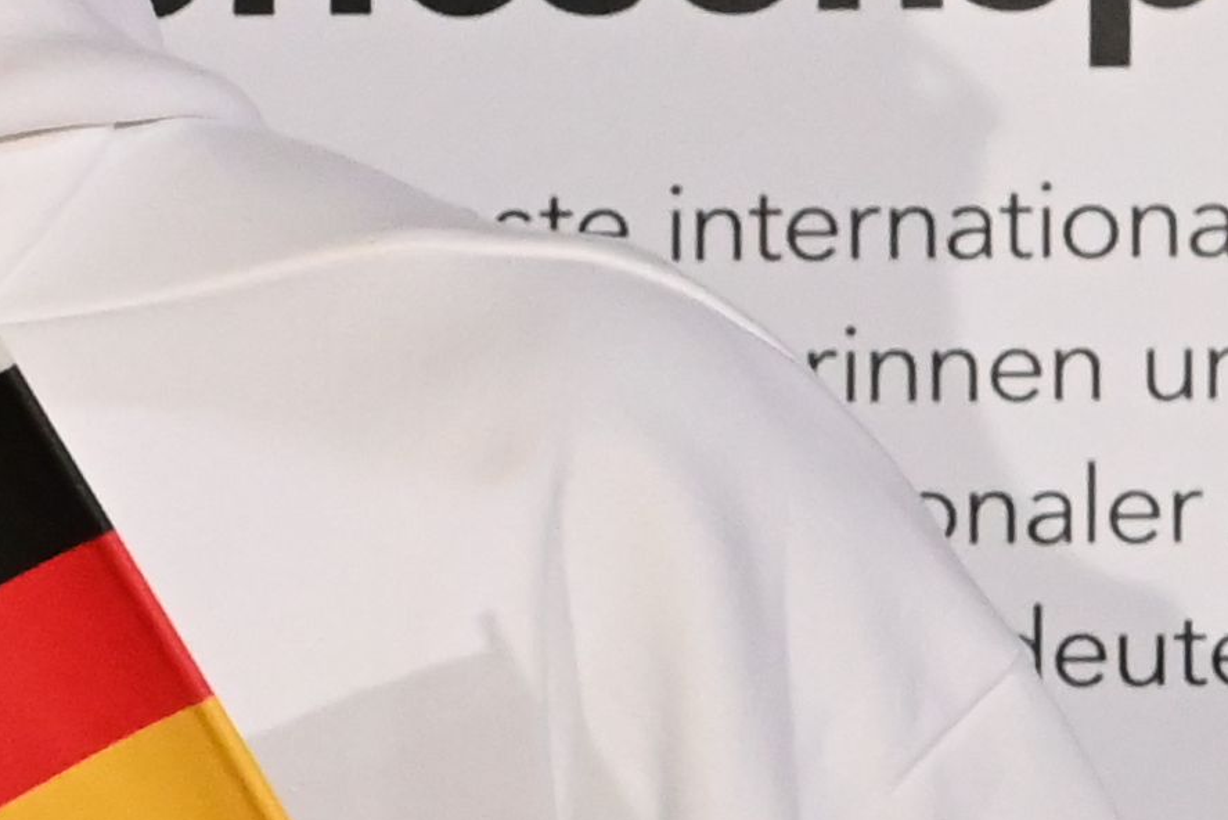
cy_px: 983
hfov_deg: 1.6
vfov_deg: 1.1
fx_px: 42821
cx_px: -980
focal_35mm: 1255
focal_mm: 200
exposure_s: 1/1250
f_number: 6.3
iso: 10000
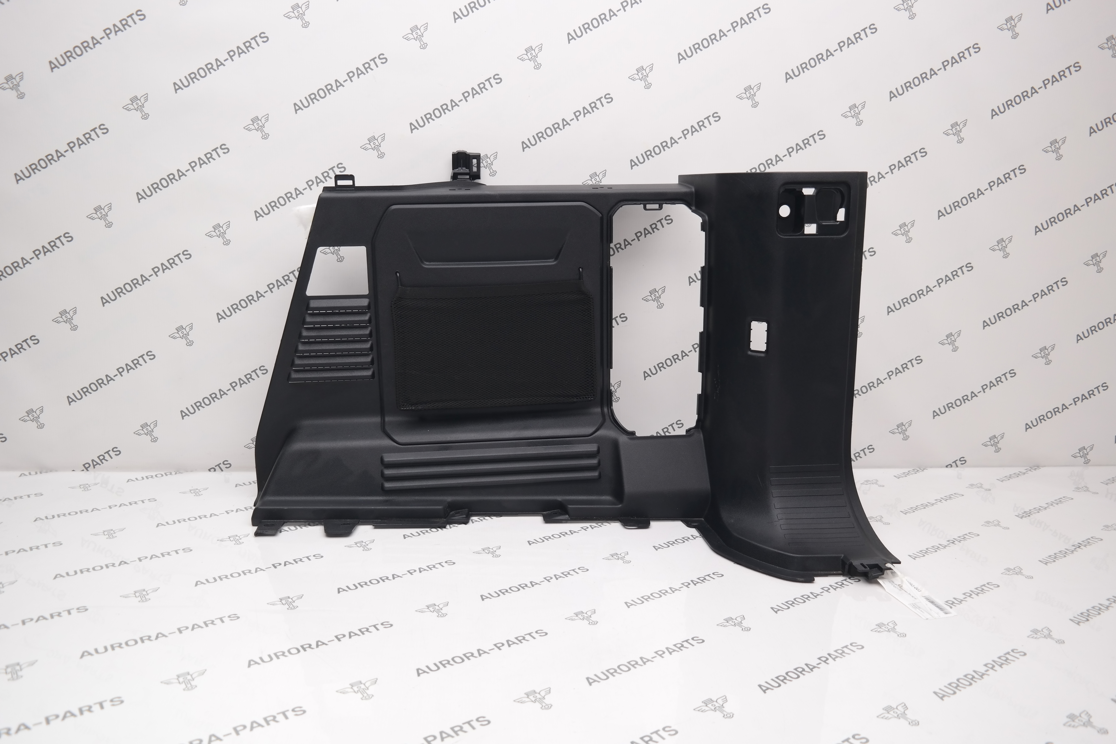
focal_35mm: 27
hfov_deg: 67.4
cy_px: 372
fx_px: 837
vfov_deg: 47.9
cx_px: 558
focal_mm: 18
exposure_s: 1/80
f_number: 3.5
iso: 100
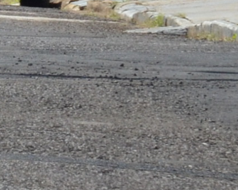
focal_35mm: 1275
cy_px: 55
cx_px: -355
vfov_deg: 1.2
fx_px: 8977
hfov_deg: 1.5
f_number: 13
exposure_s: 1/640
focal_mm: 105
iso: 800
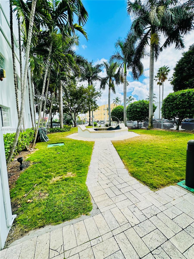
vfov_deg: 102.1
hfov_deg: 85.7
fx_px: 105
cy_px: 130
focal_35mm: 14
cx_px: 97
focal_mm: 2.22
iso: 40
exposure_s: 1/1182
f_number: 2.2
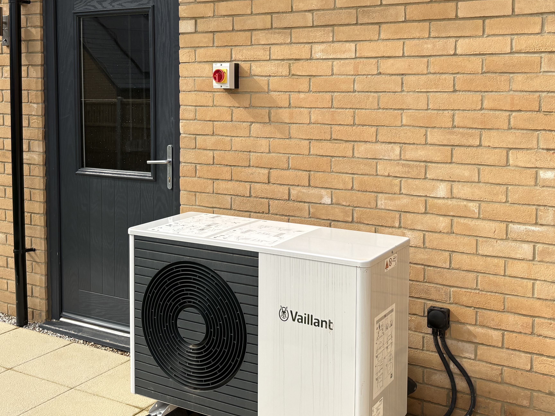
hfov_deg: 43.8
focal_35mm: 43
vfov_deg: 33.3
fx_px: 689
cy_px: 139
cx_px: 269
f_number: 1.6
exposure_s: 1/2364
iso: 50
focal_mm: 5.96
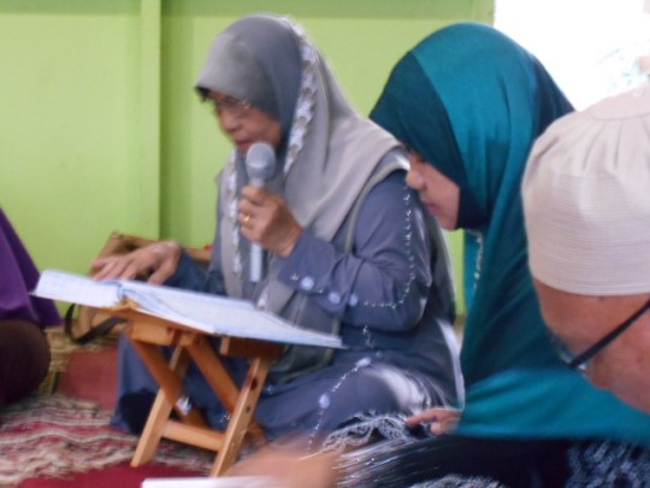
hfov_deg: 22.8
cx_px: 325
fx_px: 1615
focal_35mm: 86
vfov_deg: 17.2
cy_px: 244
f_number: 6.3
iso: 800
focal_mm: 15.4
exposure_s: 1/5
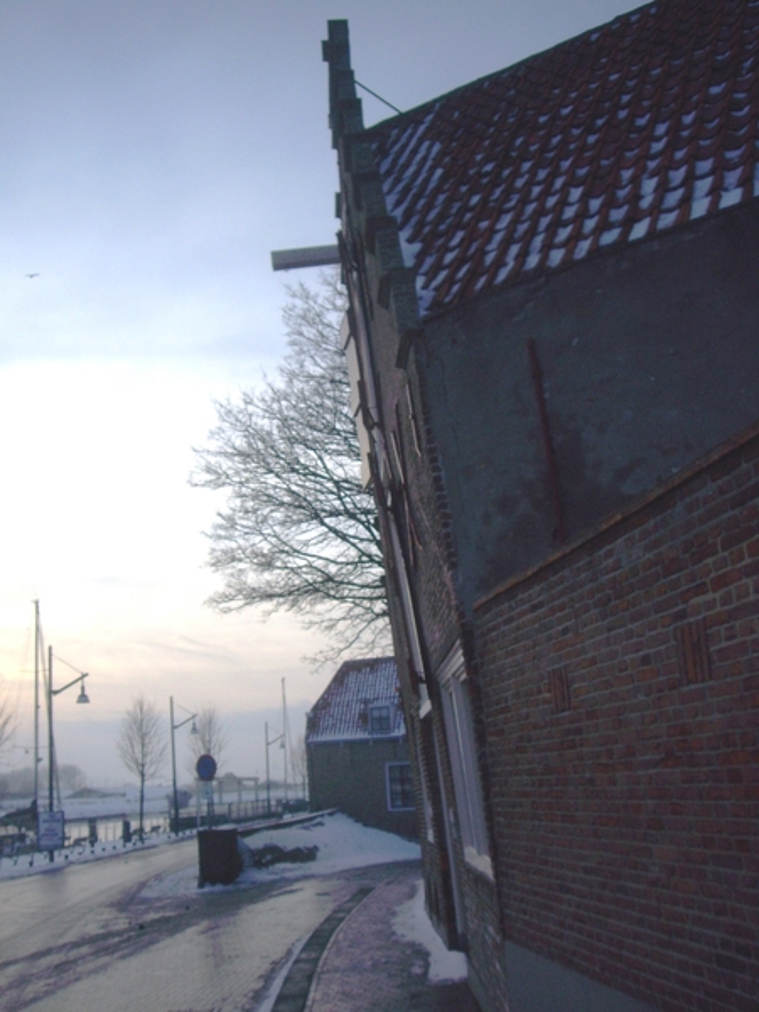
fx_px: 1111
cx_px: 380
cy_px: 506
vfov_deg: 49.0
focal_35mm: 38
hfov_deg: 37.7
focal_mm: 6.2
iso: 64
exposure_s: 1/200
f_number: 4.3
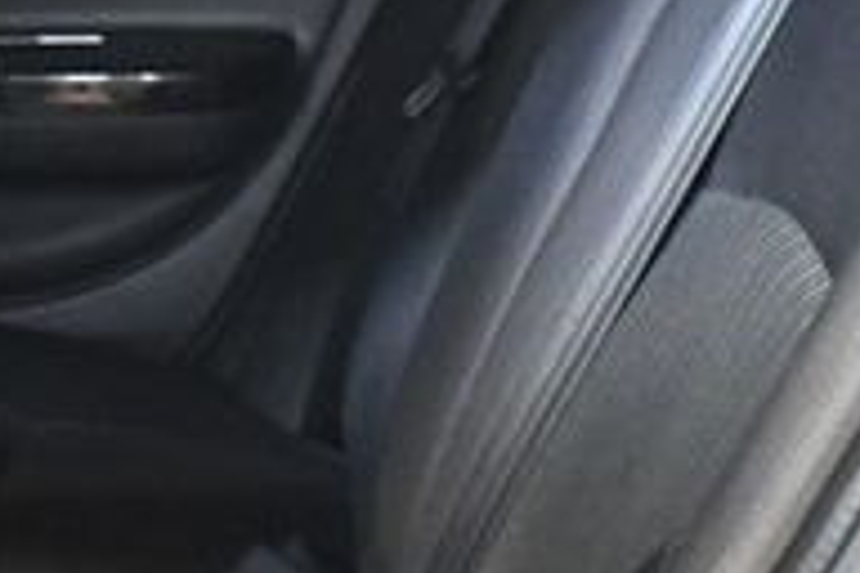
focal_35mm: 120
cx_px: -99
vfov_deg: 11.4
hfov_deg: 16.5
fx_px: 2866
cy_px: 430
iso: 5000
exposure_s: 1/60
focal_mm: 18
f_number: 3.5
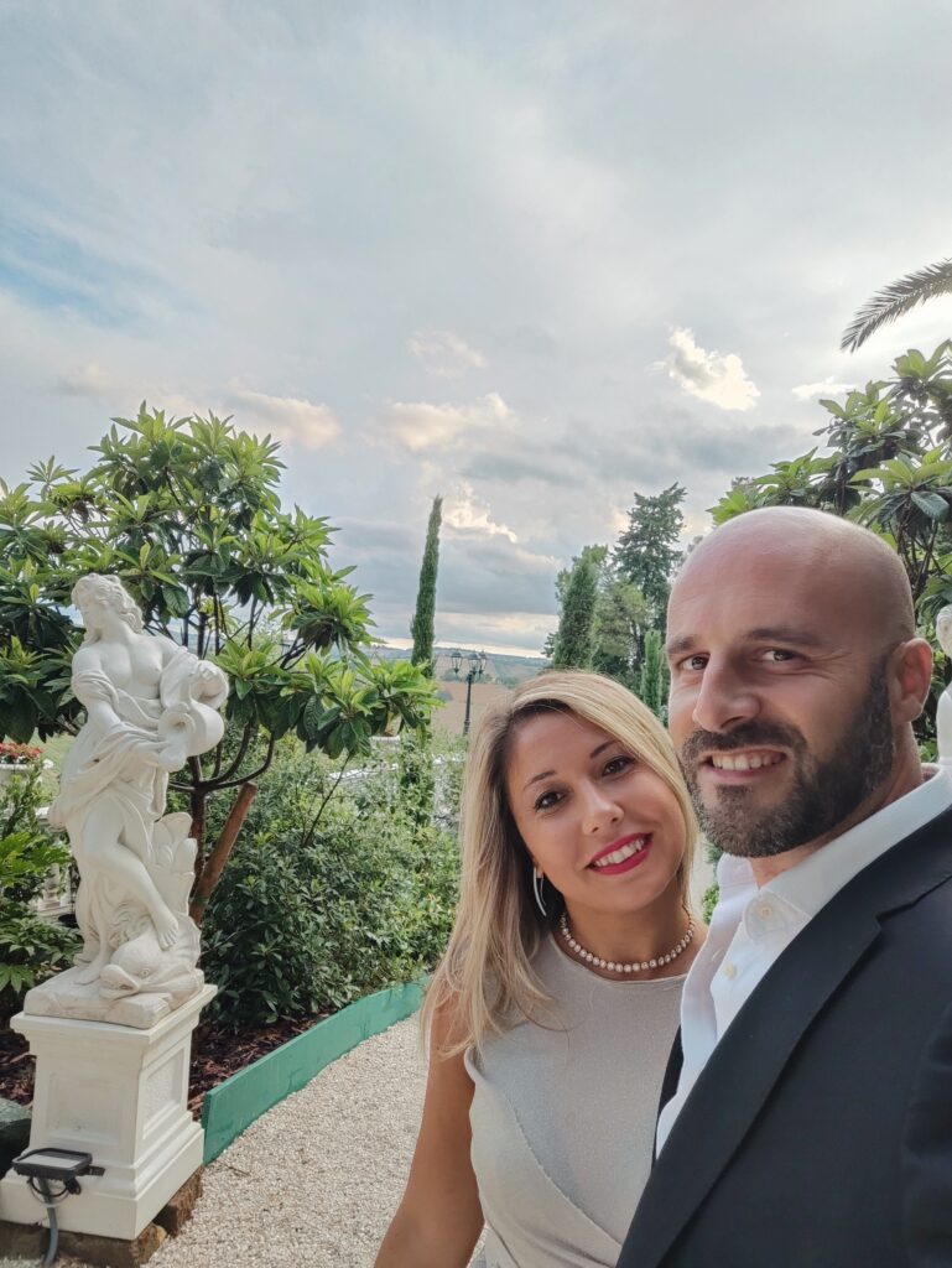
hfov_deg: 46.8
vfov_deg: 59.9
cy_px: 634
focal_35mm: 30
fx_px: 1099
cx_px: 476
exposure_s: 1/214
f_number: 2.45
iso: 50
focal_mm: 3.58
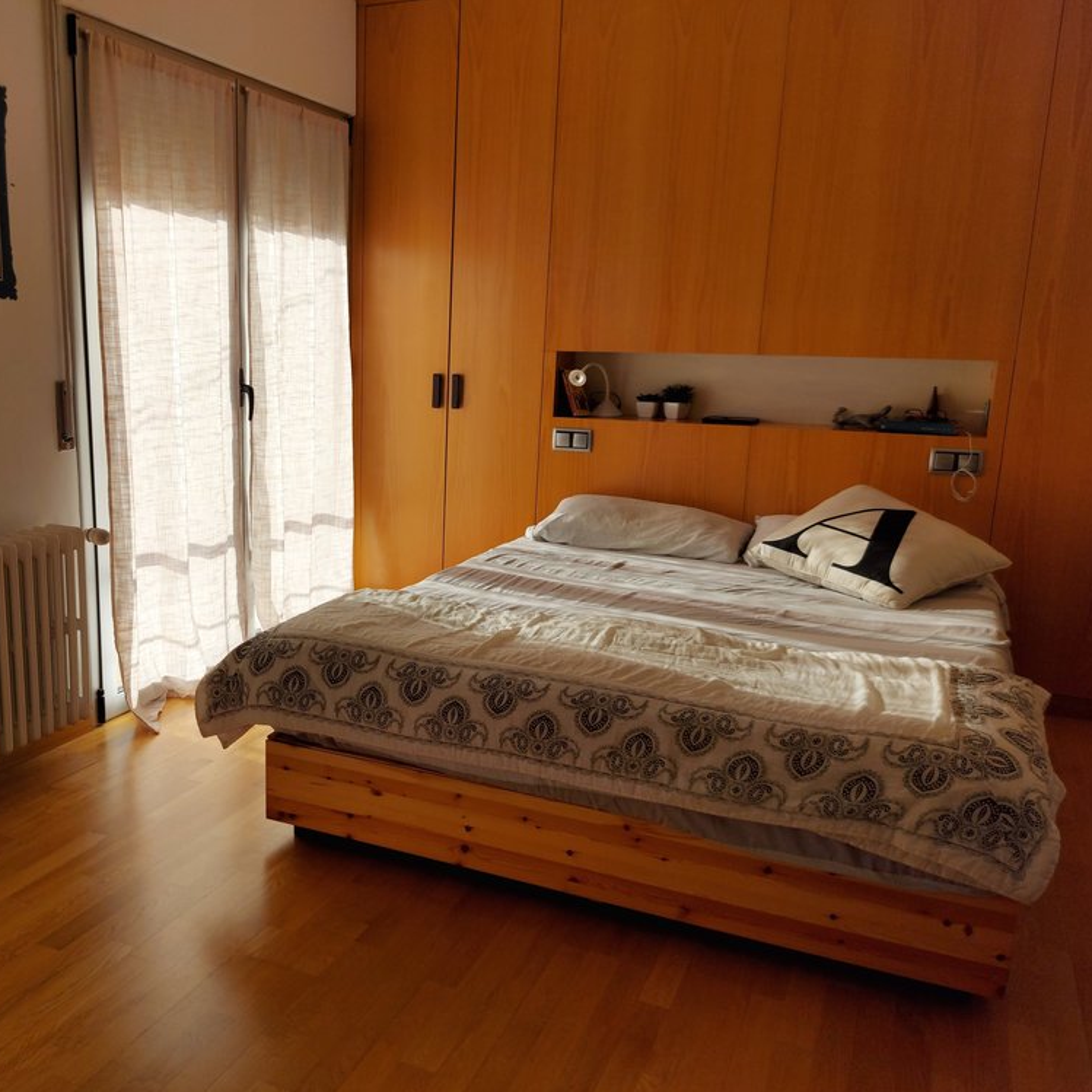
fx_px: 1035
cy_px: 558
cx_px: 401
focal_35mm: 29
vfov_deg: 55.6
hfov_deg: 54.9
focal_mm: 5.23
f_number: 1.8
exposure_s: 1/296
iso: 32
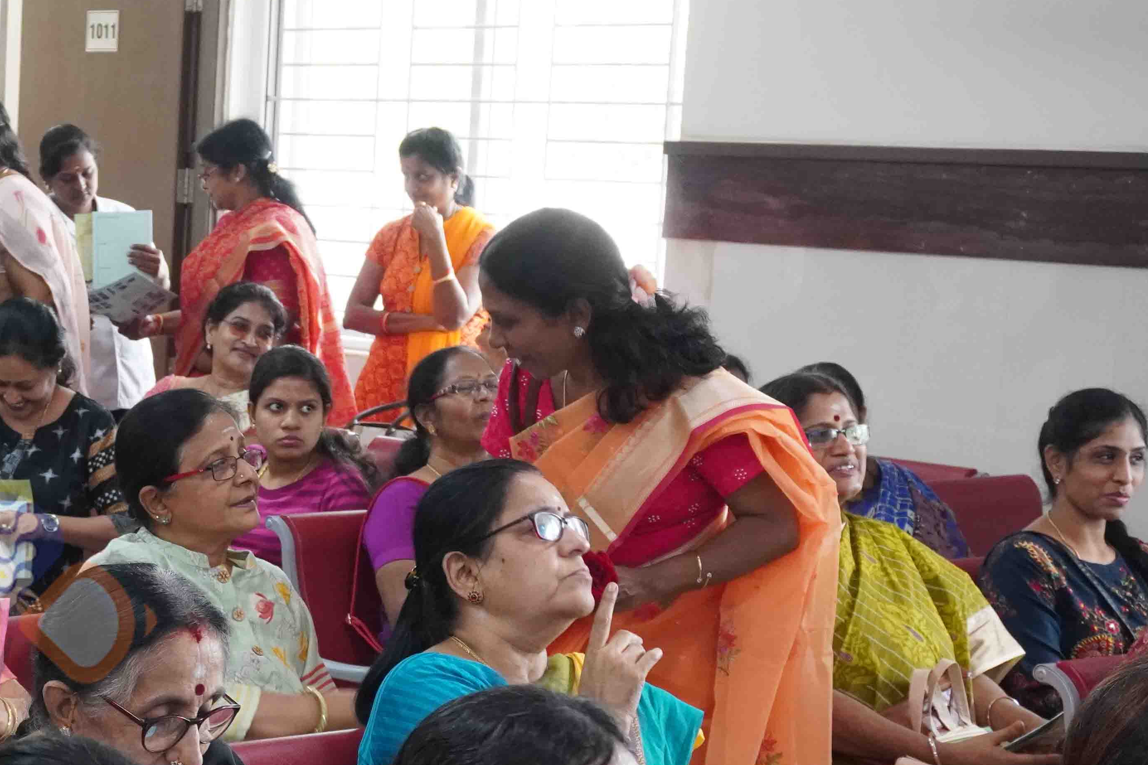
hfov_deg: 21.6
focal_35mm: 91
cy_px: 658
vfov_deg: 14.9
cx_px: 15
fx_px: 2902
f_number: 6.3
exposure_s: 1/50
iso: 2000
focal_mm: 28
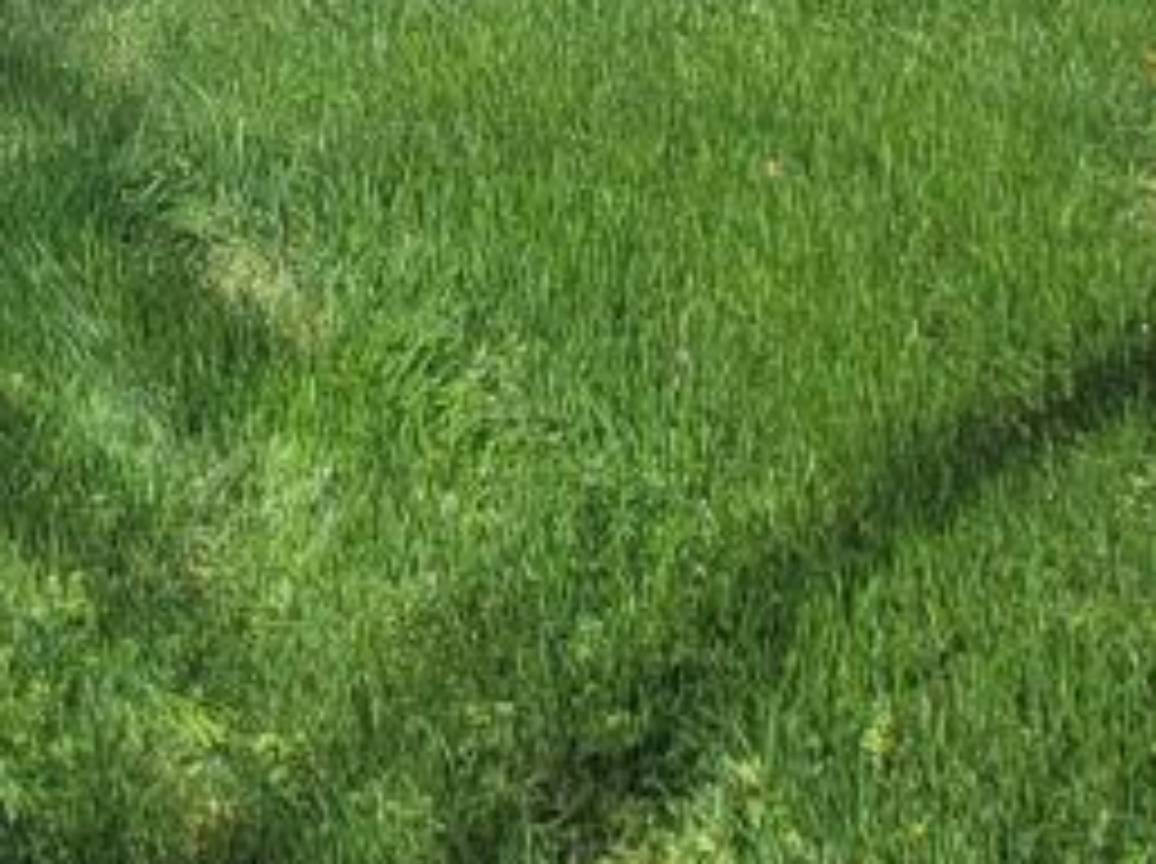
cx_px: -810
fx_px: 2534
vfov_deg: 12.9
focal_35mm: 76
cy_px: -1397
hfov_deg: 20.1
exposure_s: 1/1550
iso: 64
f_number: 2.2
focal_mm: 2.2
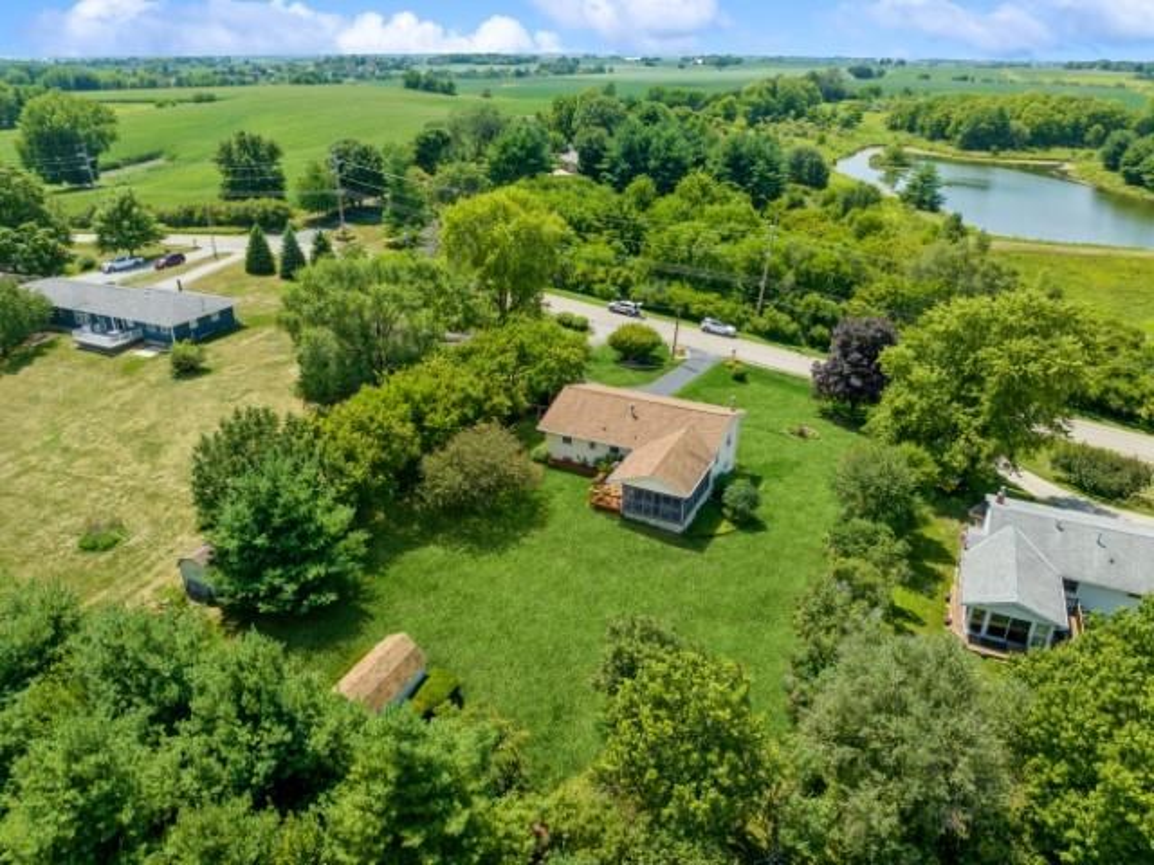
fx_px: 800
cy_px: 432
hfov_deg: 71.6
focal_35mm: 24
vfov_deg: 56.8
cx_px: 577
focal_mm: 12.29
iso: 150
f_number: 2.8
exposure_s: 1/1600
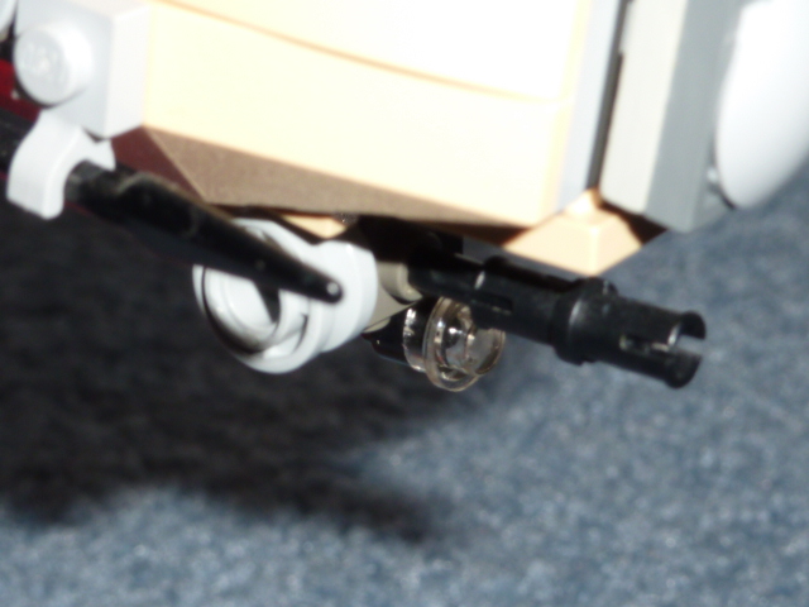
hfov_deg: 17.4
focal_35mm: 113
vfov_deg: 13.1
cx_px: 404
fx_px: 2641
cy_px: 304
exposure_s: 1/30
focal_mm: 10.3
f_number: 4
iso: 100
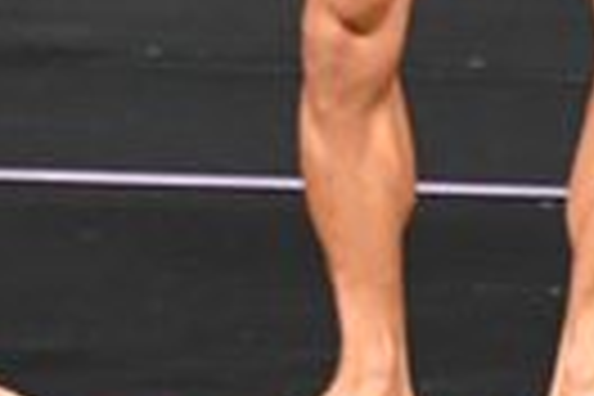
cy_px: -248
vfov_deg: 0.8
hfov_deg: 1.2
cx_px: 574
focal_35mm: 1673
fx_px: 27602
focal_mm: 190
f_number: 5.6
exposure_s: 1/400
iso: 5000
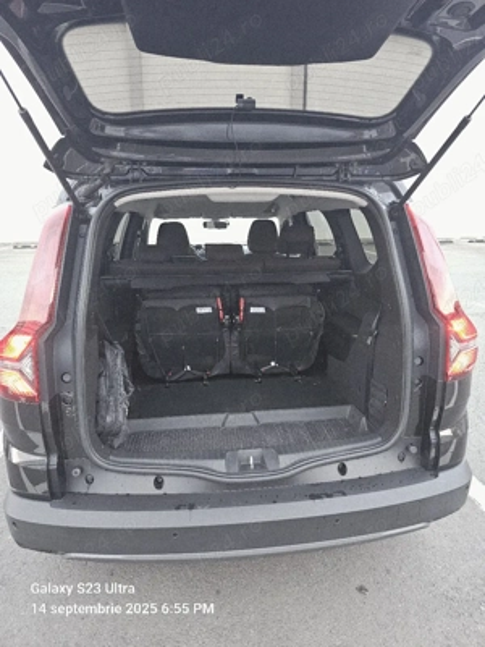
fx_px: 430
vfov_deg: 73.9
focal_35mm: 23
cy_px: 324
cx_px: 242
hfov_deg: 58.9
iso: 640
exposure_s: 1/33.4
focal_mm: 6.3
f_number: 1.7
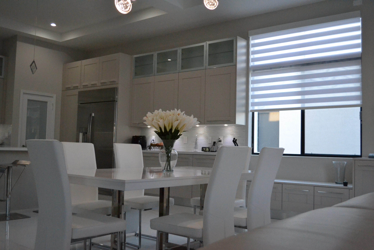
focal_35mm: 36
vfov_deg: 36.9
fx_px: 374
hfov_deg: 53.1
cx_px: 187
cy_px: 125
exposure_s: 1/400
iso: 3200
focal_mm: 24
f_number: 4
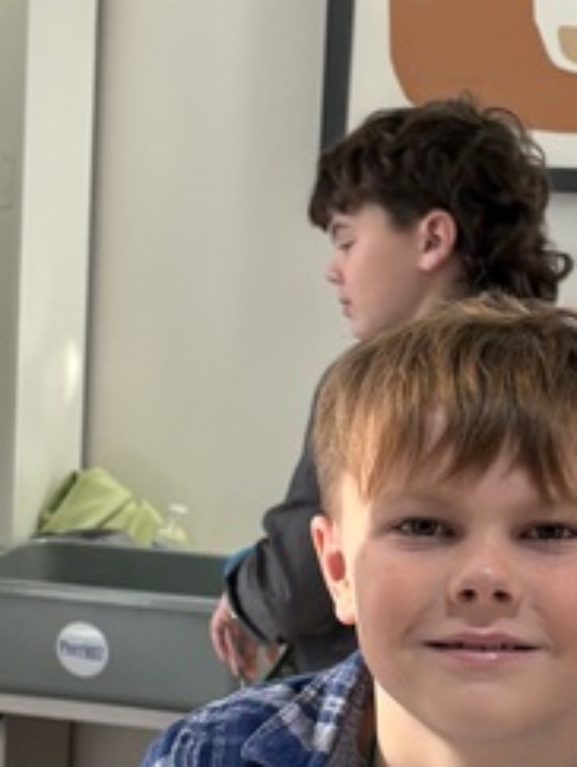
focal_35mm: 110
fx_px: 2440
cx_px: 333
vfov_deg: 17.7
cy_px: 618
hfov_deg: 13.5
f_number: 1.6
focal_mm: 5.96
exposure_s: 1/120
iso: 50
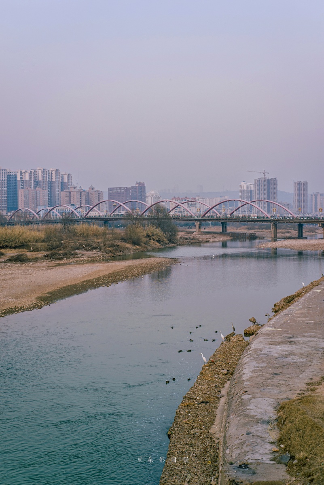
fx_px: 674
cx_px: 162
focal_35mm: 50
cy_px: 242
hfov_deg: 27.0
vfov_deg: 39.6
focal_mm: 50
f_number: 3.2
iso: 100
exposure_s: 1/400
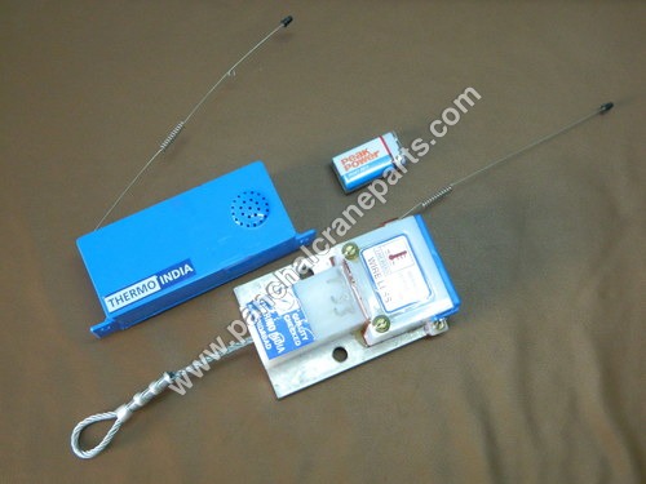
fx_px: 877
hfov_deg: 40.4
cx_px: 323
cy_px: 242
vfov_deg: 30.9
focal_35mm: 47
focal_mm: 8.4
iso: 400
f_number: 3.6
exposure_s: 1/25
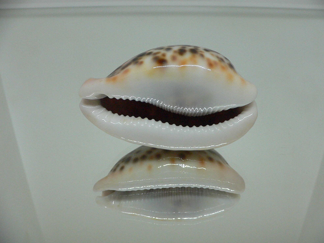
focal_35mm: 36
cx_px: 166
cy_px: 122
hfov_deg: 51.3
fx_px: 337
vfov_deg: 39.7
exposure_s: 1/60
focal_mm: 4.6
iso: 200
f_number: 2.8
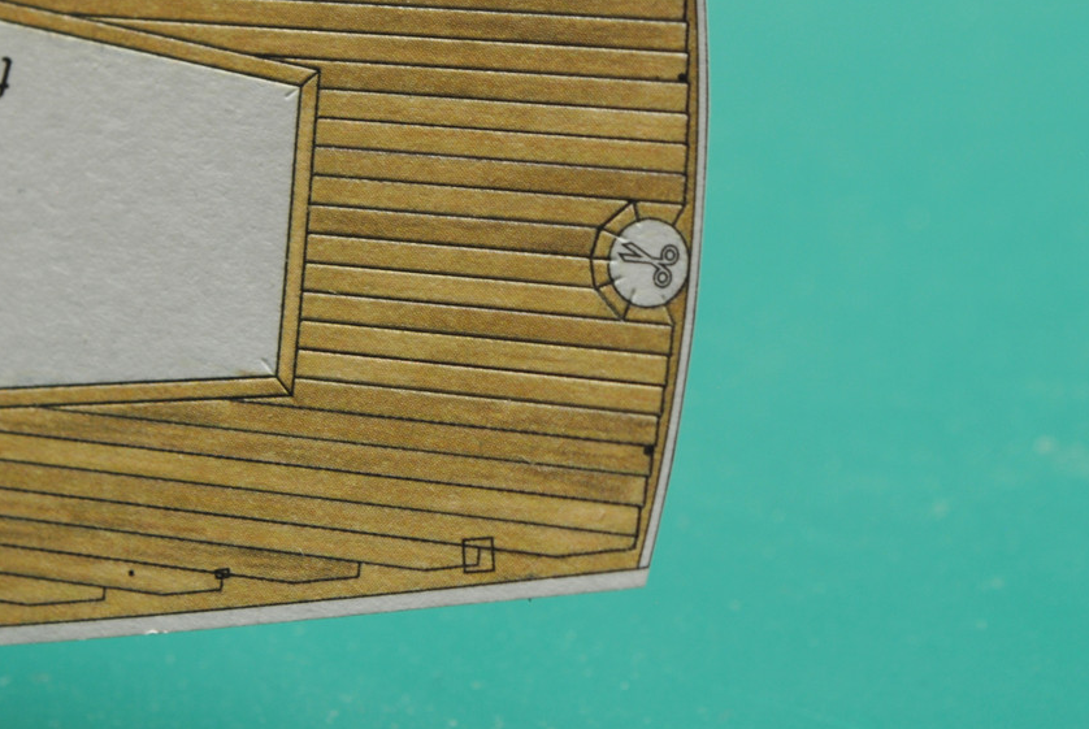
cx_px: 409
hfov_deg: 17.3
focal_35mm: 118
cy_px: 212
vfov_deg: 11.7
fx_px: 3565
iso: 100
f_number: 11
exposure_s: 1/3
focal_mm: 55
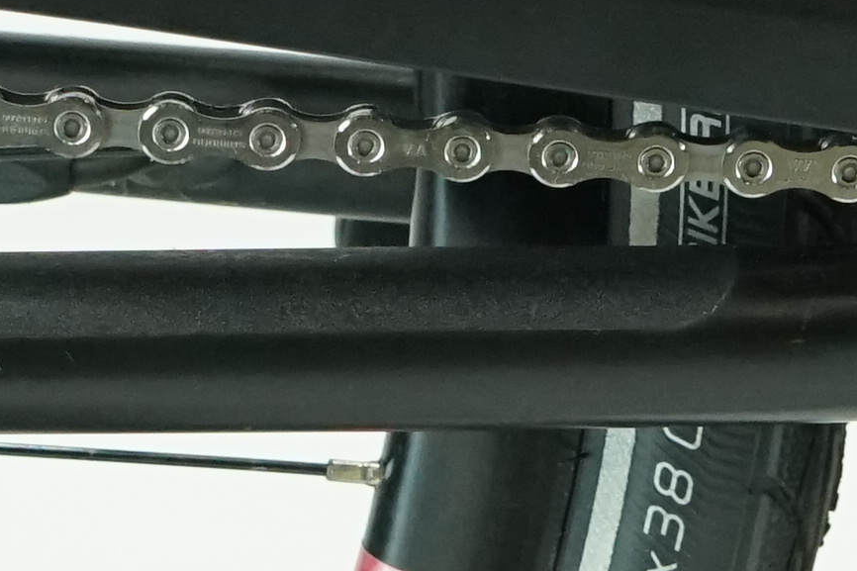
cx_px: 430
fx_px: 4784
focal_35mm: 201
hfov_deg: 10.2
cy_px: 523
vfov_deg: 6.8
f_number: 5.6
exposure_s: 1/200
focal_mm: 29
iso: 2500
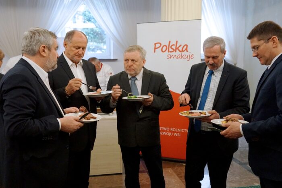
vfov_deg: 36.9
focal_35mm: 36
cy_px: 94
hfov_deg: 53.1
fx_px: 282
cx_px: 141
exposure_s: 1/125
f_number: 2.8
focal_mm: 24
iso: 3200
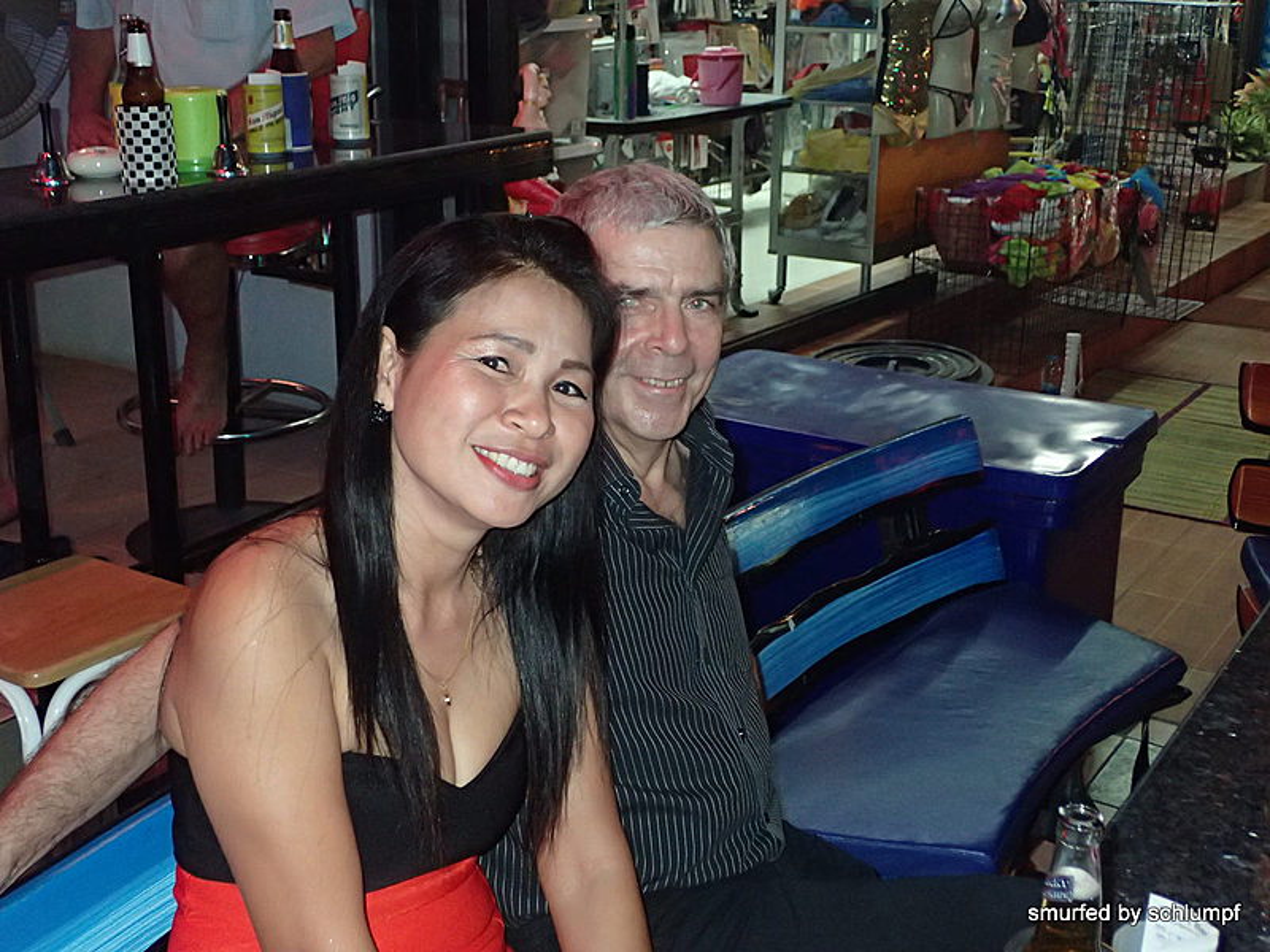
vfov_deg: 33.6
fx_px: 1578
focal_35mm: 43
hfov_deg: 43.9
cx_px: 635
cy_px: 476
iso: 800
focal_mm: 7.86
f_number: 2.9
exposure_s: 1/40
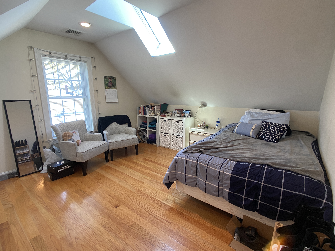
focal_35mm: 26
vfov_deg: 53.1
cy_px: 126
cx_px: 168
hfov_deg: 67.3
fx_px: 252
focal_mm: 4.25
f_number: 1.8
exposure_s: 1/60
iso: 100
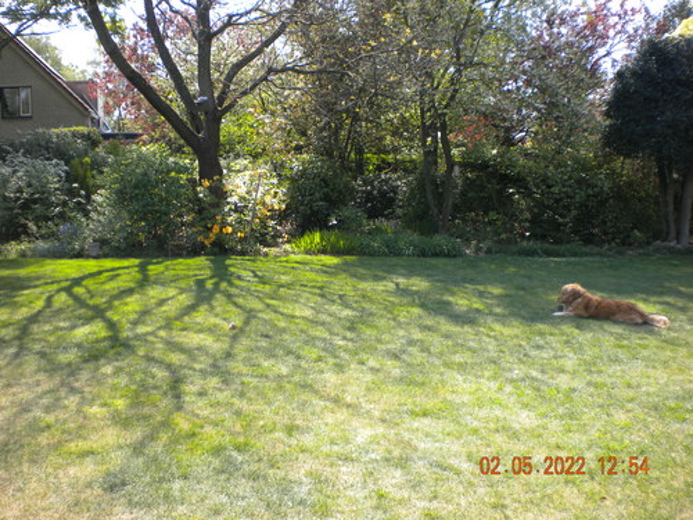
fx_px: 701
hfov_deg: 52.6
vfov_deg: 40.7
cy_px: 260
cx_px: 346
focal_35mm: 35
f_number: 4.6
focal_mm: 6.3
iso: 80
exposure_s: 1/135
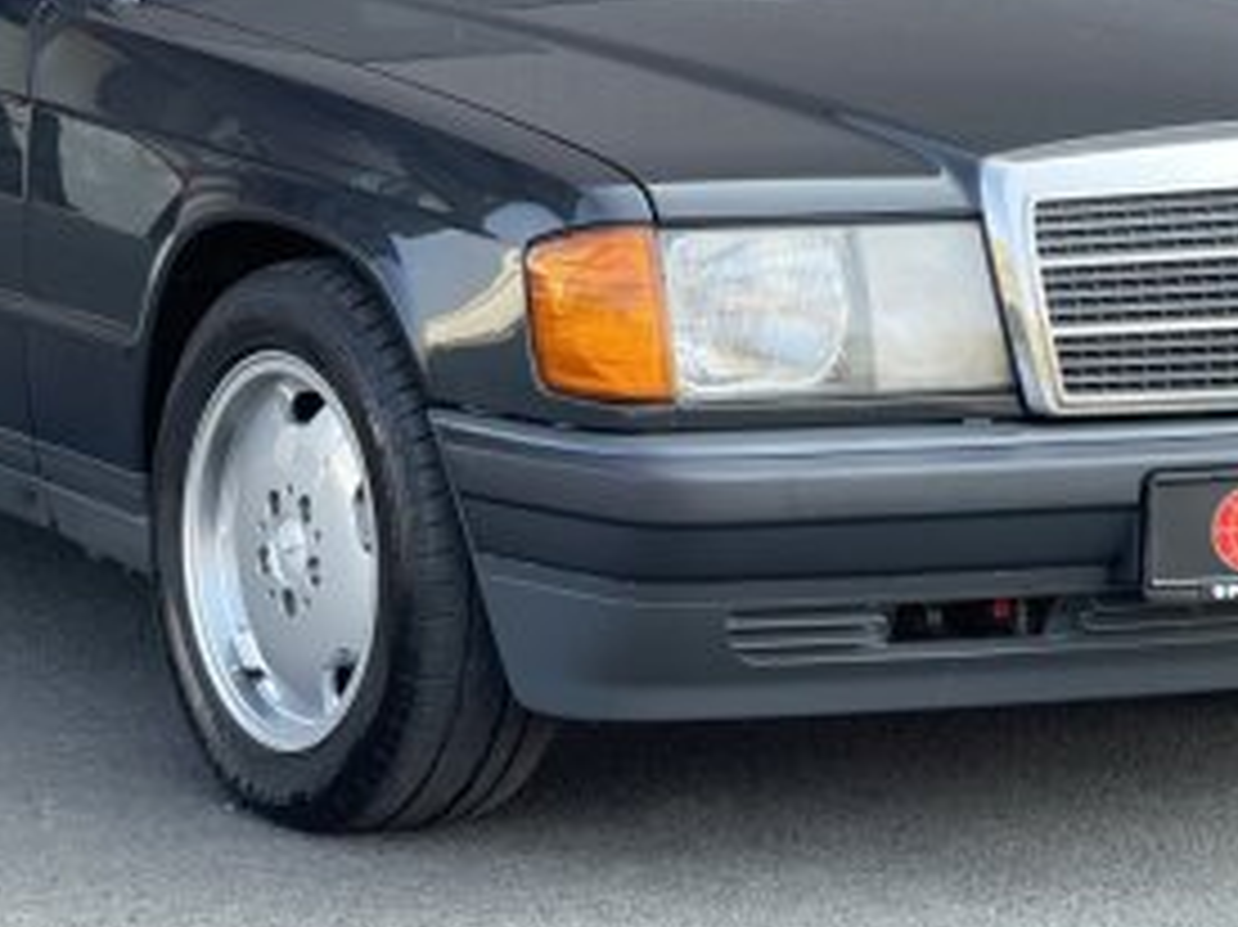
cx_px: 491
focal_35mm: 149
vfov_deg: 9.9
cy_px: 166
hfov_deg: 13.2
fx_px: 5326
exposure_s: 1/121
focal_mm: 7.5
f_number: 2.2
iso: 32
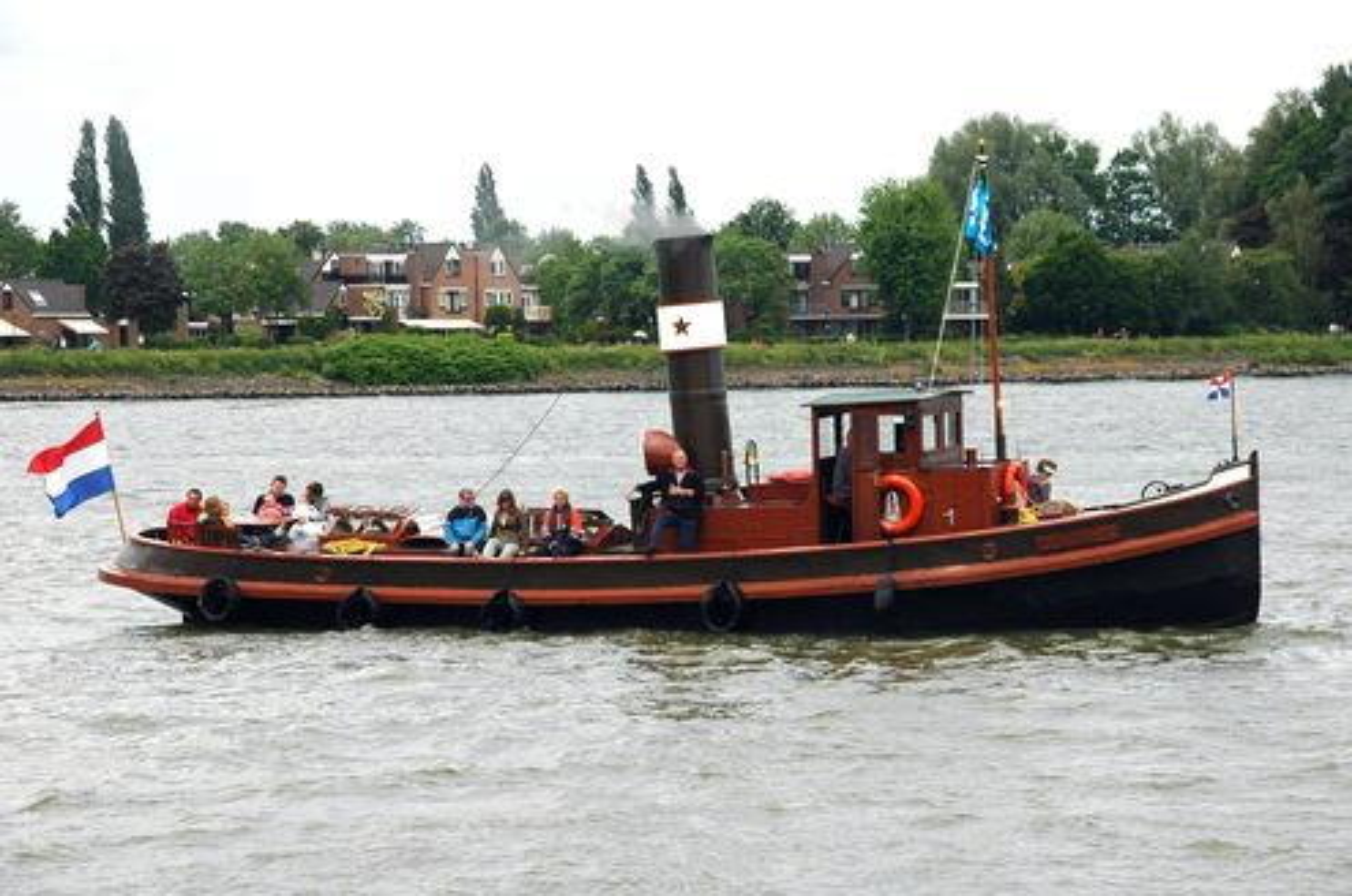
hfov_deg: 17.5
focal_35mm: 117
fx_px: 4385
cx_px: 676
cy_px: 448
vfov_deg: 11.7
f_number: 10
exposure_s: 1/250
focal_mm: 78
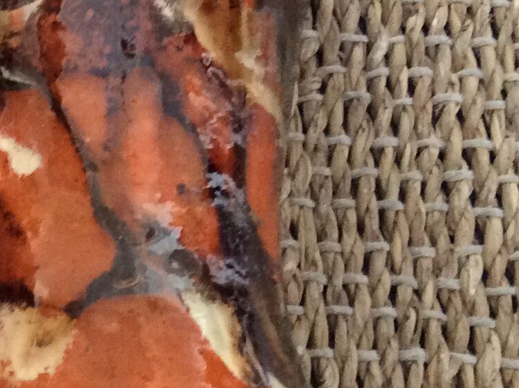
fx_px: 1662
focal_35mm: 111
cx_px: -74
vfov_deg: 13.3
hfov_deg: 17.1
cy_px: 192
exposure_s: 1/25
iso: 200
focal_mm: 3.3
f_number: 2.4
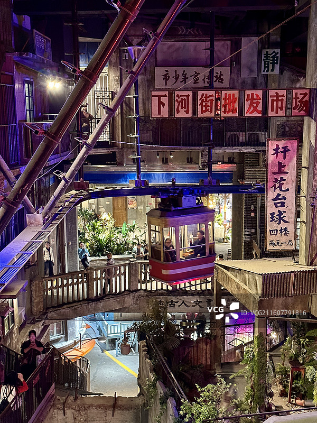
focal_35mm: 48
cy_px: 212
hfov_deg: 30.3
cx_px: 158
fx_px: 586
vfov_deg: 39.7
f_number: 1.78
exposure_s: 1/25
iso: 500
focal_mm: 6.86
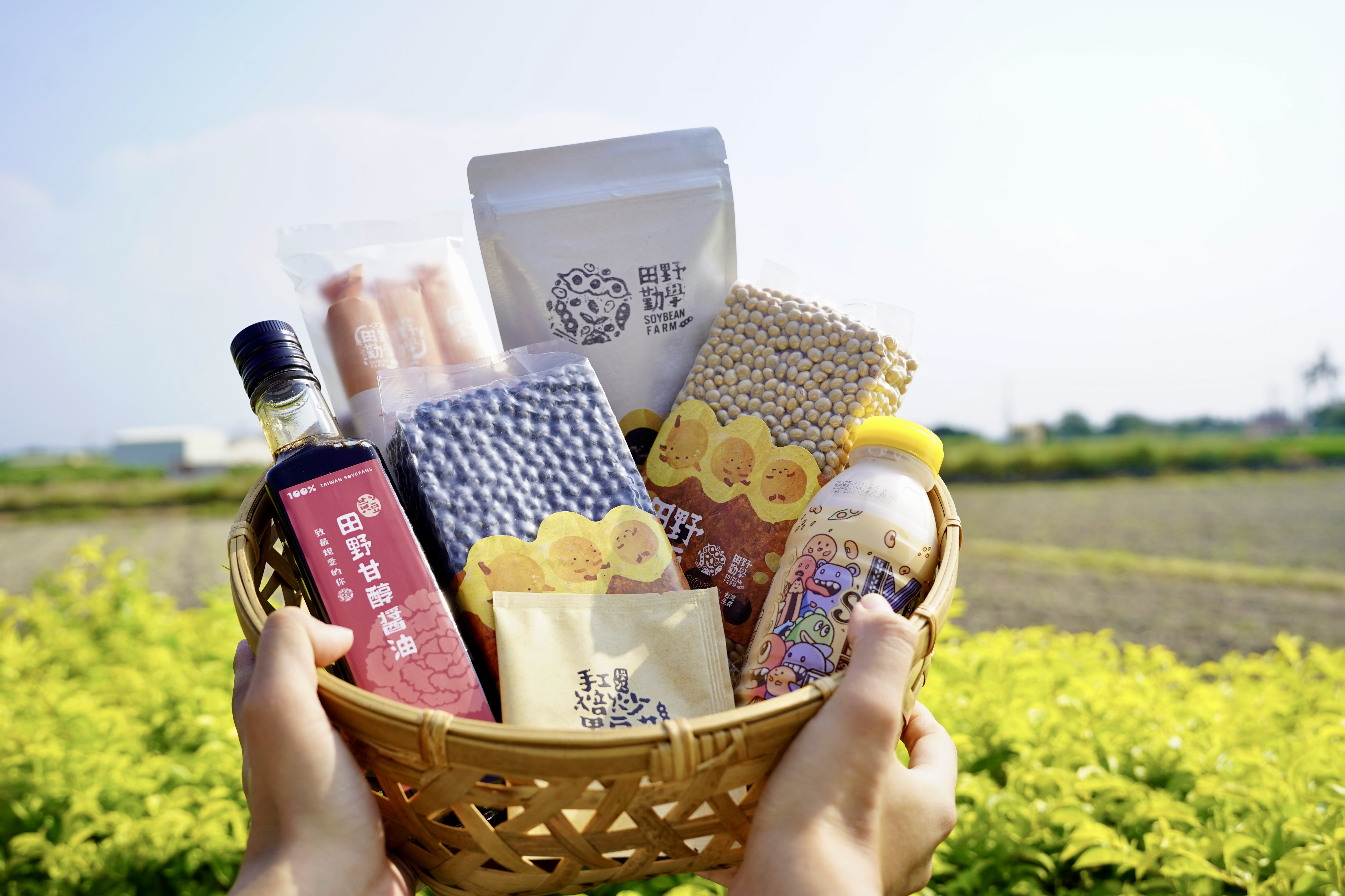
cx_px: 672
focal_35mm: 34
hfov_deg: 55.8
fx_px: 1270
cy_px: 448
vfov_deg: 38.9
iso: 320
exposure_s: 1/1600
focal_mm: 34
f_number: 5
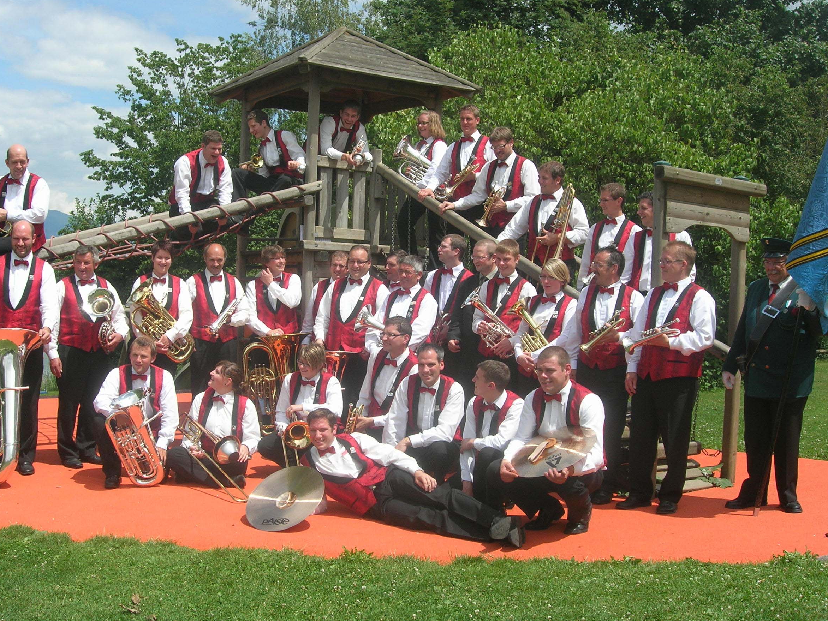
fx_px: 1005
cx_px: 375
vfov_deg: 34.3
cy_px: 278
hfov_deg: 44.7
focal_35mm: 42
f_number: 4.8
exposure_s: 1/619
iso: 64
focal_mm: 7.8
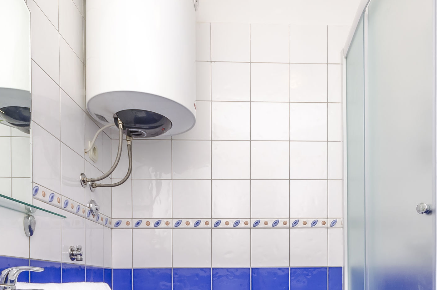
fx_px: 363
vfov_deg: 38.8
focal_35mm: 30
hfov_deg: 61.2
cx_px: 273
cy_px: 285
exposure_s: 1/80
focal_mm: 10
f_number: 10
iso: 250
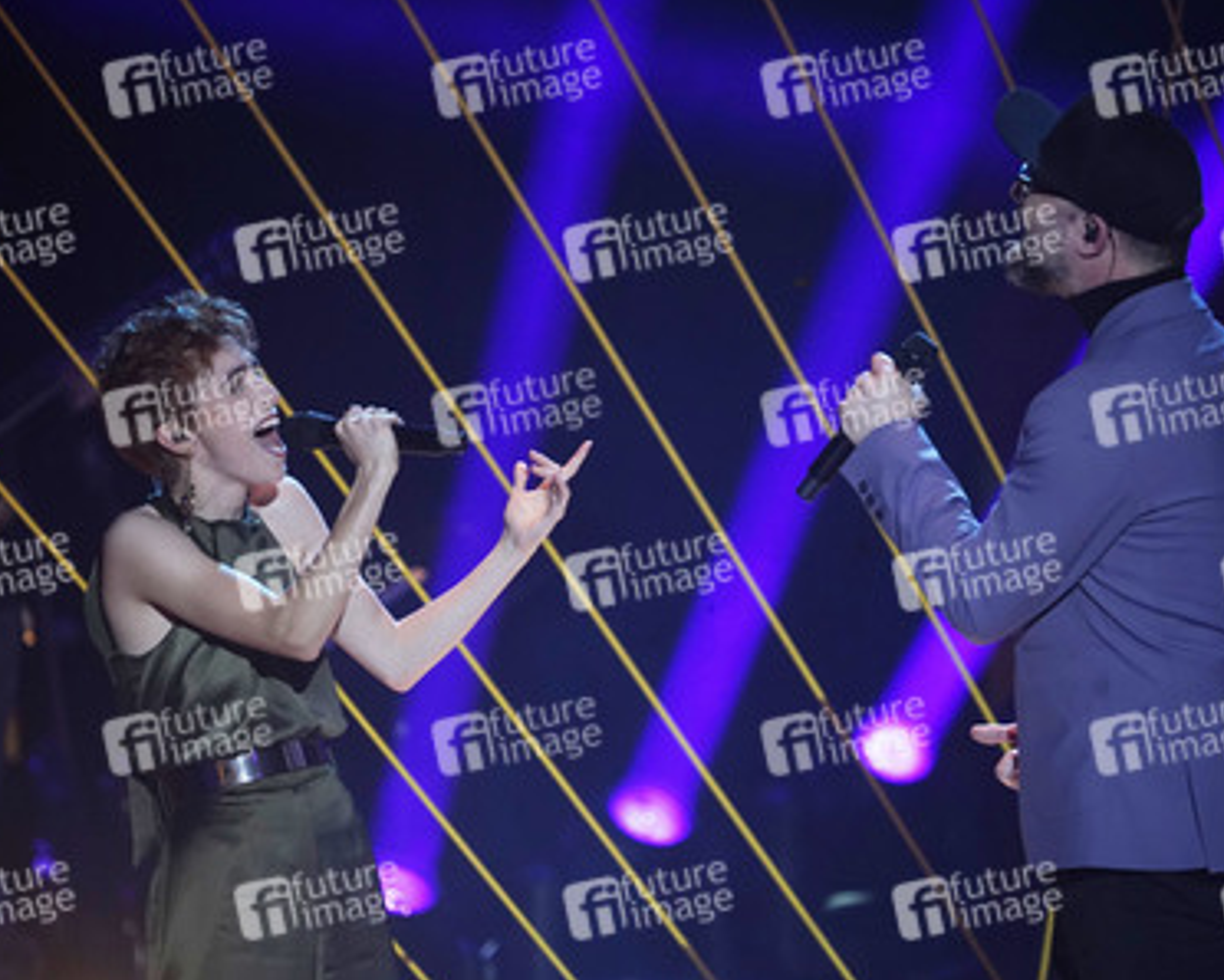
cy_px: 490
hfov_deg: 3.2
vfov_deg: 2.6
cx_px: 561
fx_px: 21783
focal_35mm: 601
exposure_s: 1/160
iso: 4000
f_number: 6.3
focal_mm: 529
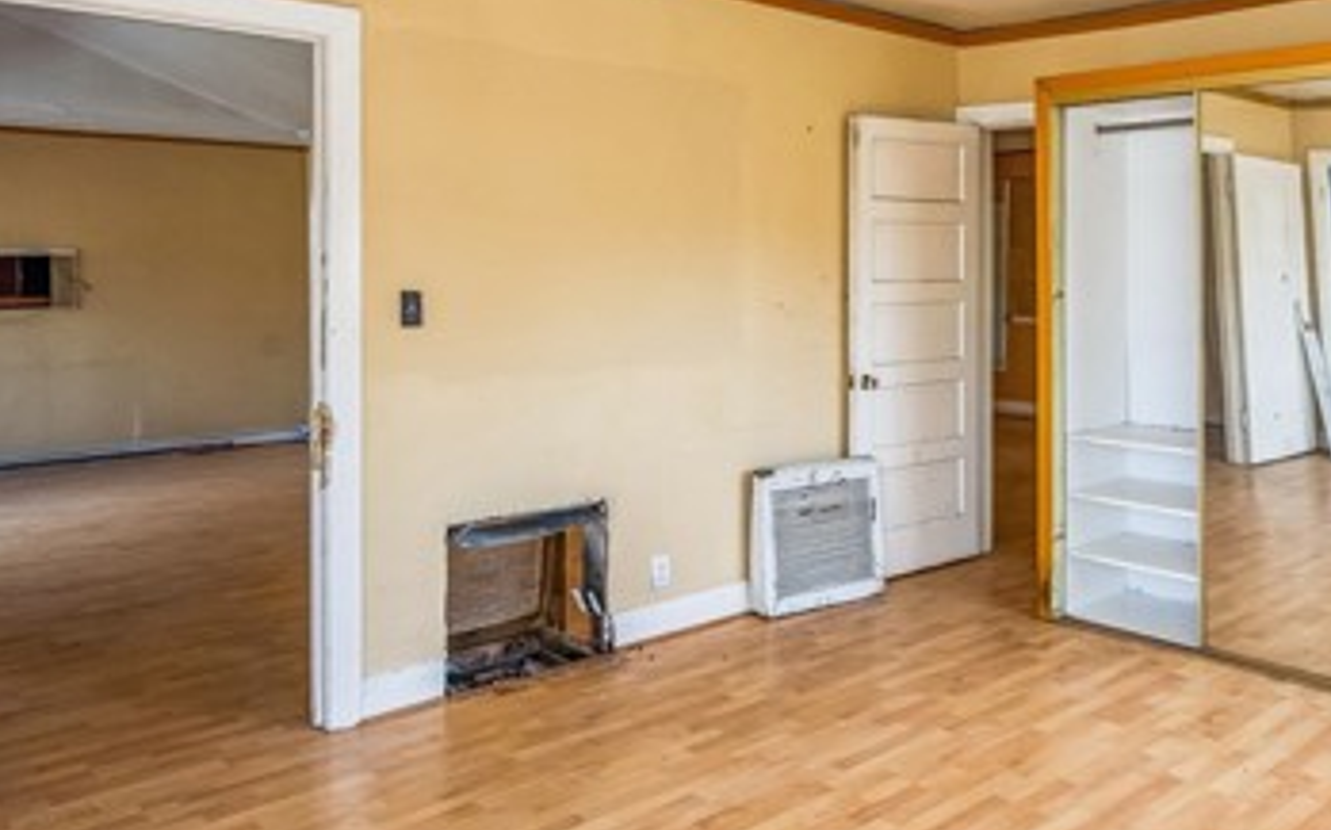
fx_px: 1088
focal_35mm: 30
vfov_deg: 41.4
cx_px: 968
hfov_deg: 60.1
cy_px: 298
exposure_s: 1/100
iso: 800
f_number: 8
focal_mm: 16
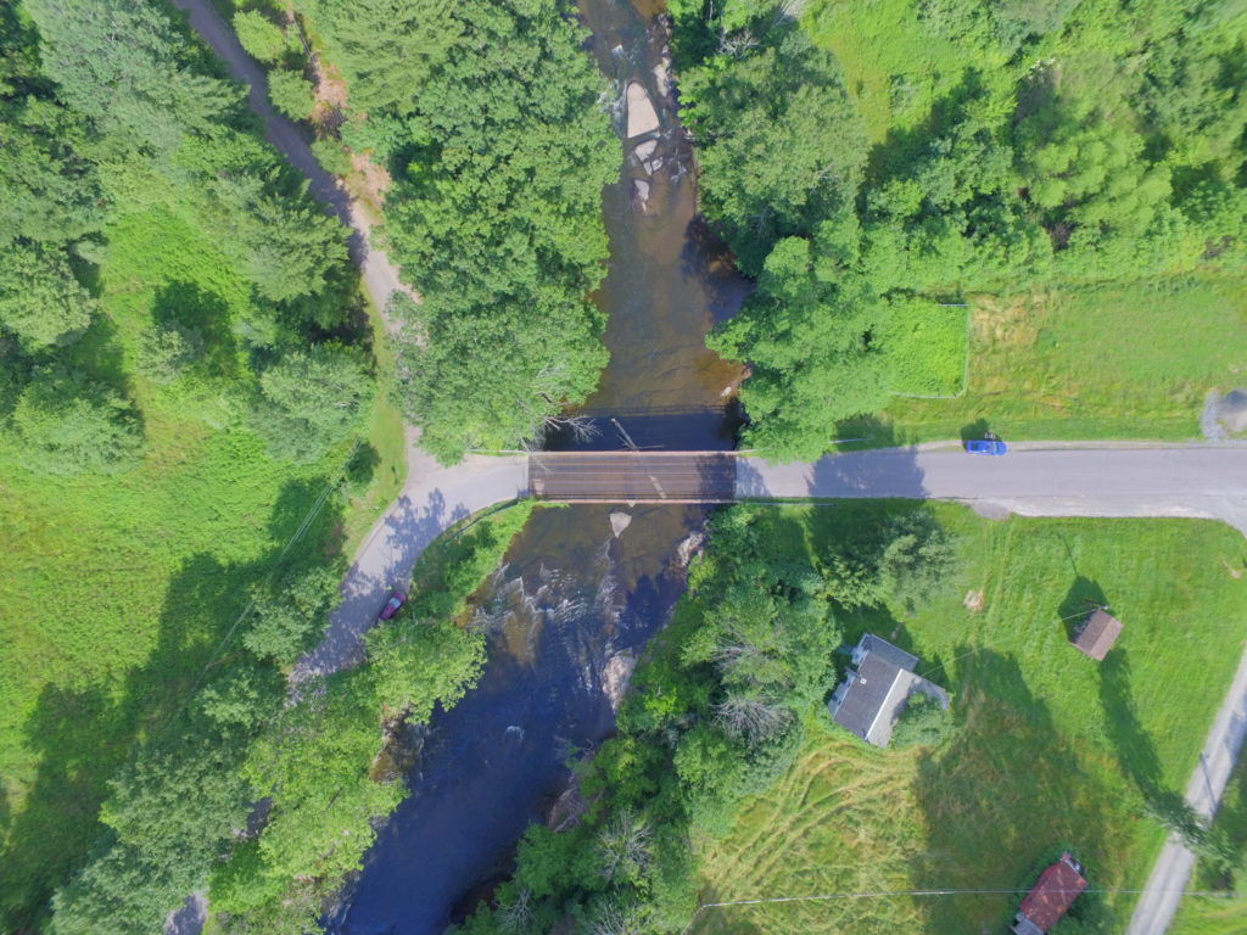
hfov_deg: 81.7
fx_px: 720
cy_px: 468
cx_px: 624
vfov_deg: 66.0
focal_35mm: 20
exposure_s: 1/132
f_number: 2.8
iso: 100
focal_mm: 3.61
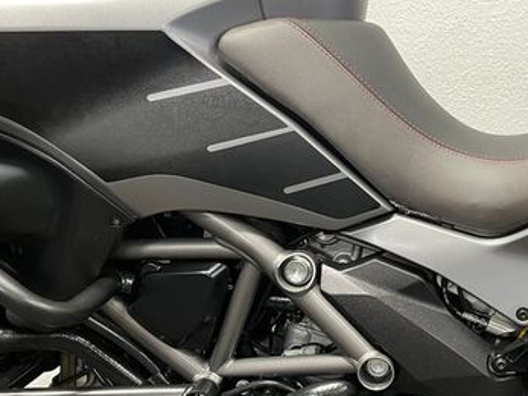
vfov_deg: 30.0
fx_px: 732
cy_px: 268
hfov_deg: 38.2
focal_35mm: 48
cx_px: 420
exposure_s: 1/50
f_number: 1.6
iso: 320
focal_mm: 5.1
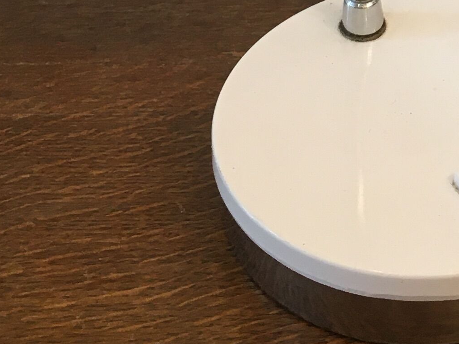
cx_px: 507
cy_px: -319
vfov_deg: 11.7
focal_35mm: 115
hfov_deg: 16.6
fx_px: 1525
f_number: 2.2
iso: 40
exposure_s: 1/33
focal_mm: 4.15
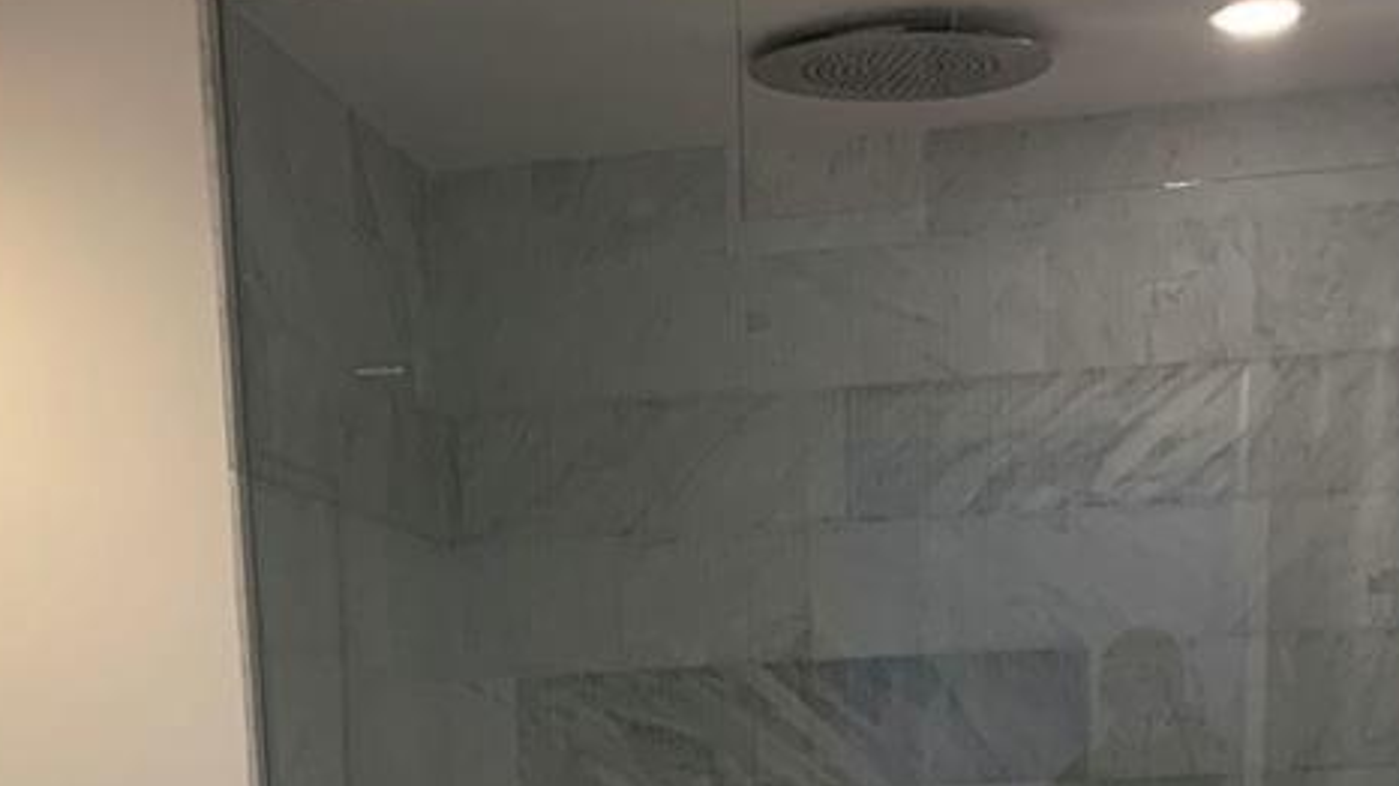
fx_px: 2708
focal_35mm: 73
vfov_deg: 14.2
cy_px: 1518
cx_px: 585
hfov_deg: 28.9
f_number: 1.8
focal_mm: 4.25
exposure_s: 1/60
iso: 125
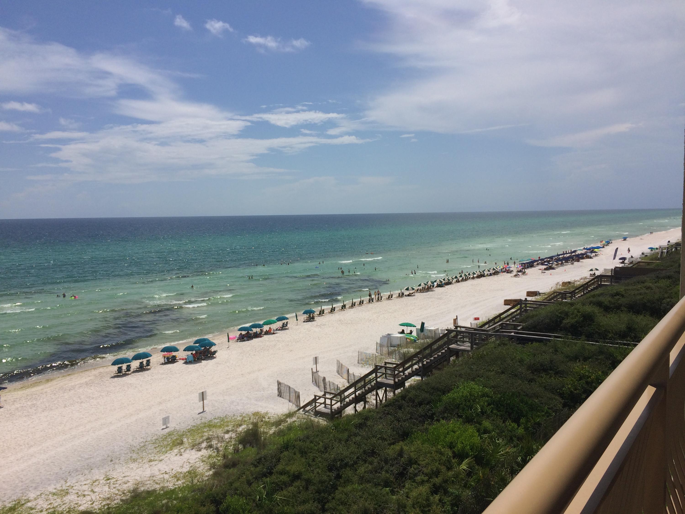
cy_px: 257
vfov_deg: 48.2
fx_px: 574
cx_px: 342
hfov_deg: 61.7
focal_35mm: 29
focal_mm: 4.15
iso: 32
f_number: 2.2
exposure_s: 1/5882
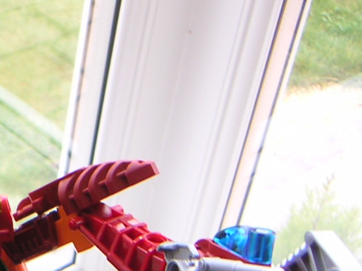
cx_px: -37
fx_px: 1014
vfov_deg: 14.8
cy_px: 319
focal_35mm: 97
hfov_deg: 19.4
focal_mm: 5.1
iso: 64
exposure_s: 1/60
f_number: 2.9
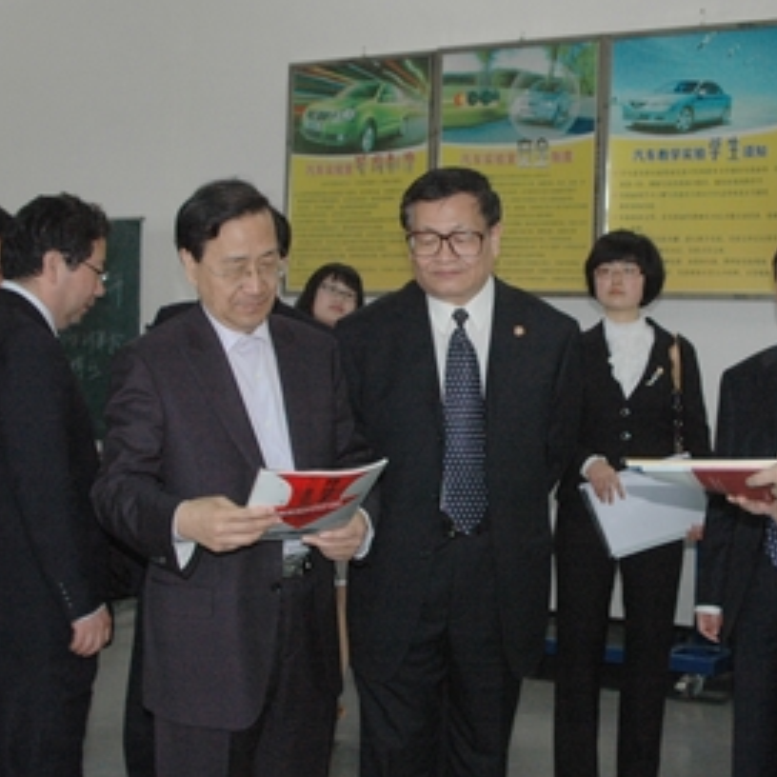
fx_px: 1397
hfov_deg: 31.0
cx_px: 466
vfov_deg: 31.1
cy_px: 396
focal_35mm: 55
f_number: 4.5
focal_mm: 28
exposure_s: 1/60
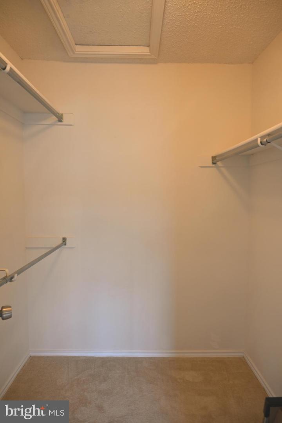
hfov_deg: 53.1
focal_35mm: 24
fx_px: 282
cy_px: 212
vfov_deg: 73.7
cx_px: 141
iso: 280
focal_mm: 24
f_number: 4.5
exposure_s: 1/25
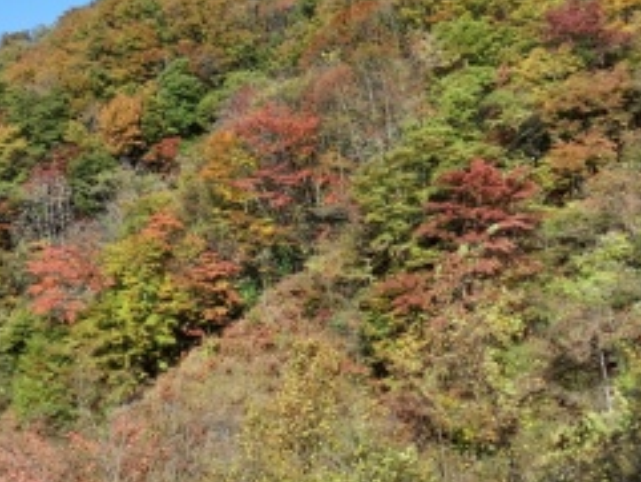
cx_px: 293
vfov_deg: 25.3
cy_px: 238
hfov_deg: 33.2
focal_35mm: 58
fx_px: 1075
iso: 100
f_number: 3
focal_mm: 5
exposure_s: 1/800
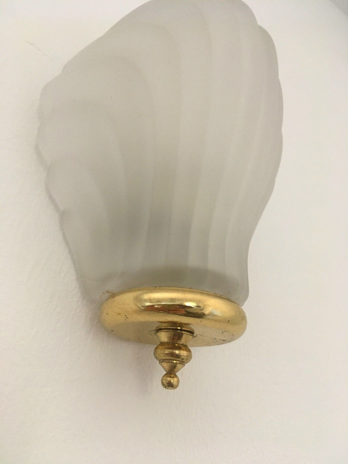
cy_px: 232
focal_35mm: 29
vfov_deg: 61.7
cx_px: 174
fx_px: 389
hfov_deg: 48.2
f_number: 2.2
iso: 200
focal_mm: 4.15
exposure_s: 1/33
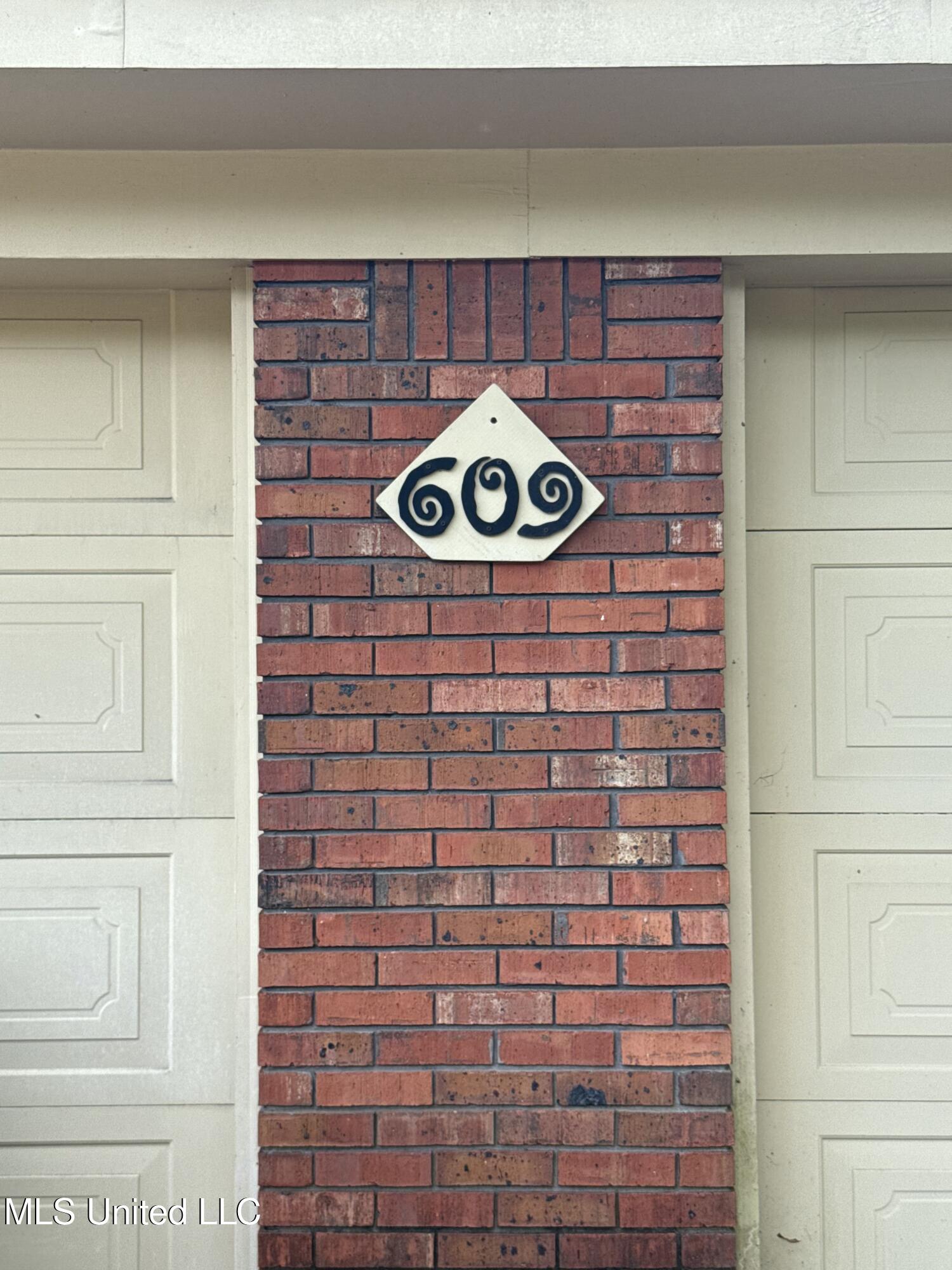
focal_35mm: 48
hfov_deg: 30.3
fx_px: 1760
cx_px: 476
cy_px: 635
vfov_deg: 39.7
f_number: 1.78
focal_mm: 6.76
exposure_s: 1/687
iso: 100
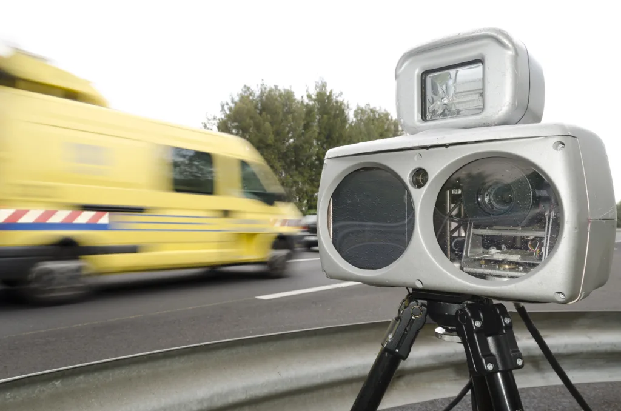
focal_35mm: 27
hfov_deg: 67.5
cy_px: 206
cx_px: 310
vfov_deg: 47.7
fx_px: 465
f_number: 7.1
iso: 200
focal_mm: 18
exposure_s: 1/50
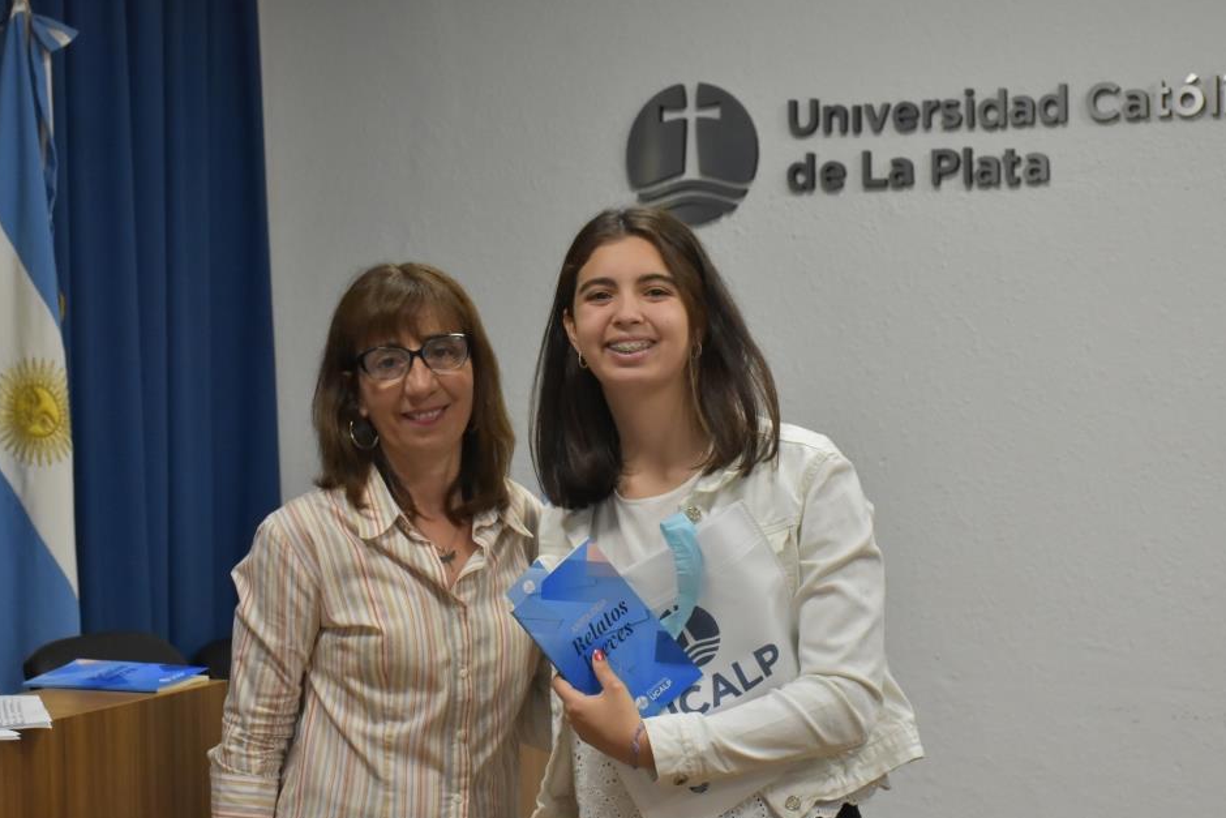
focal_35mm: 74
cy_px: 438
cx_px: 597
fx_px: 2505
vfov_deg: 18.5
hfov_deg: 27.5
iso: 3200
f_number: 7.1
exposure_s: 1/200
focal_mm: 45
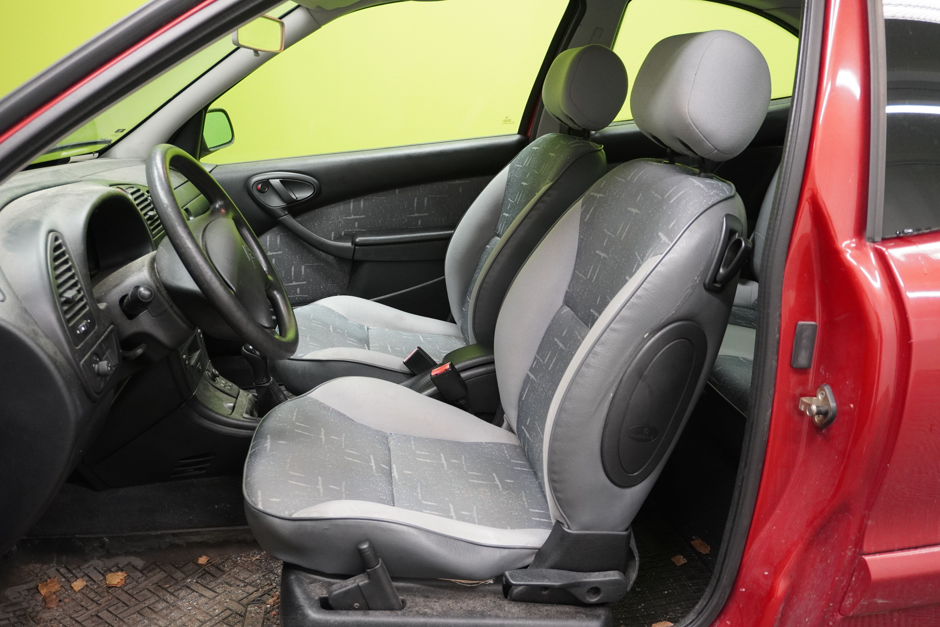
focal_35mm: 32
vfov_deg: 41.7
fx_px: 822
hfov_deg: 59.5
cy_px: 314
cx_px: 470
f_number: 4
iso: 1250
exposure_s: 1/40
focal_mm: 21
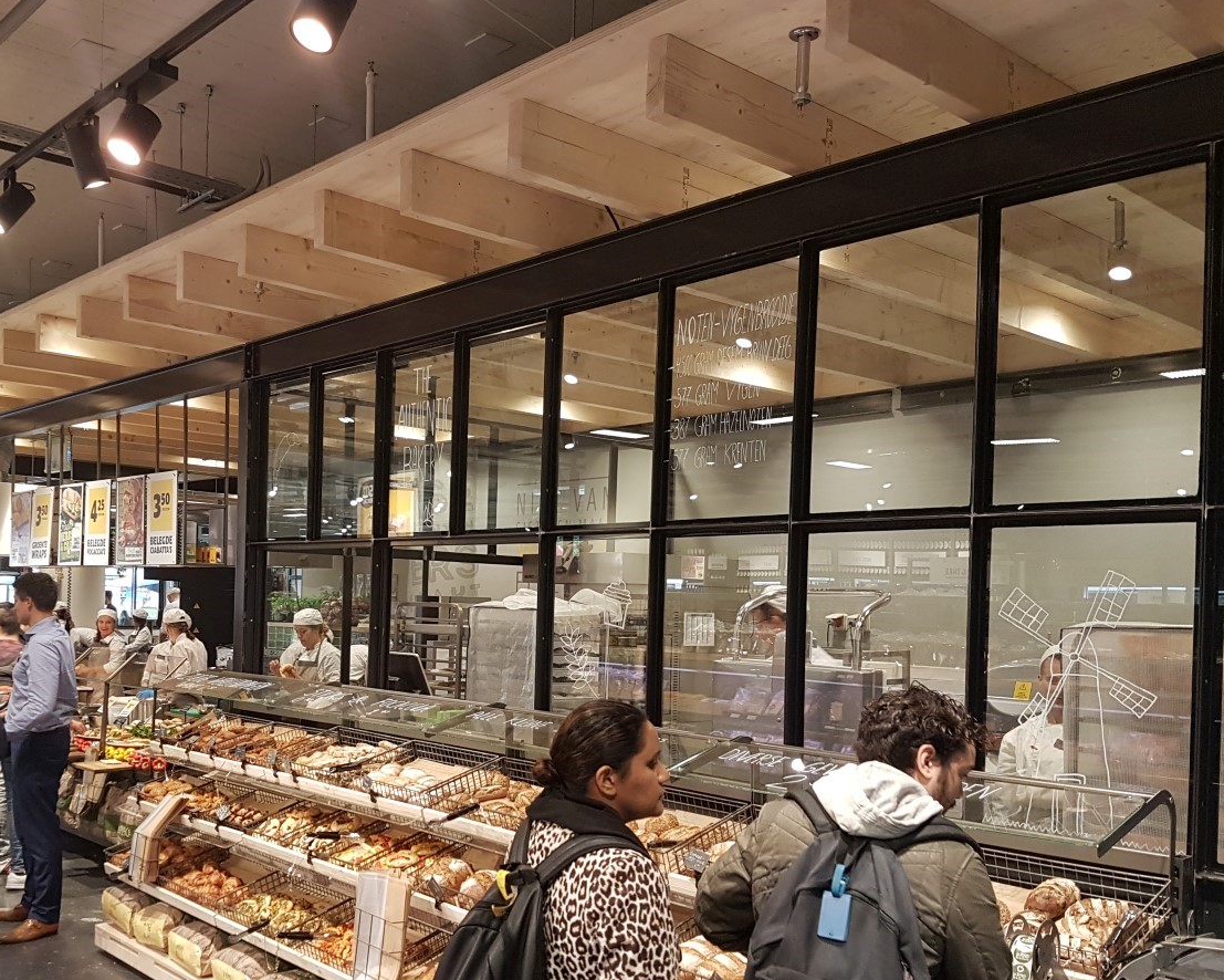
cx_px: 470
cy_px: 593
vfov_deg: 44.3
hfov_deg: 53.7
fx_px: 1196
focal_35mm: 33
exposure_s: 1/50
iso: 125
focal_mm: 4.2
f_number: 1.7
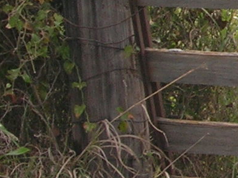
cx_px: 551
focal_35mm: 331
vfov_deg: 4.5
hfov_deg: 5.8
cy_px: -35
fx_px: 2276
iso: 50
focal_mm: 8.4
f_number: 5.6
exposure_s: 1/30
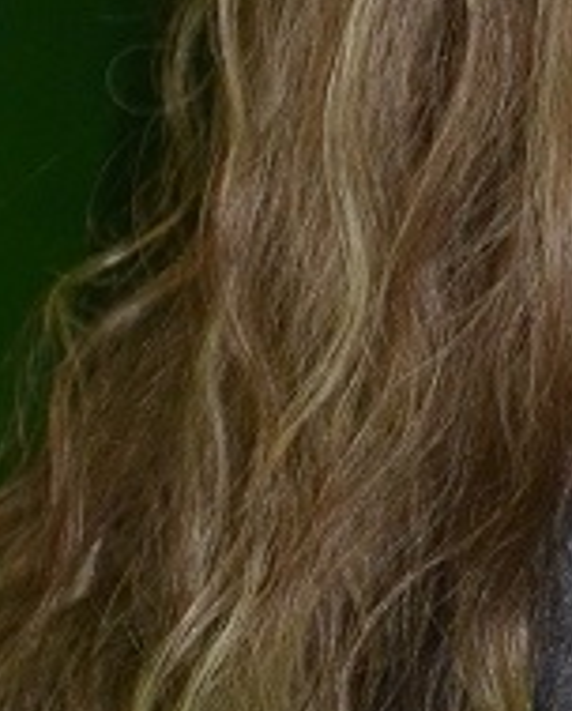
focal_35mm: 475
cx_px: 1136
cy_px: 421
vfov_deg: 4.1
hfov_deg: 3.2
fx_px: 10019
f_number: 5
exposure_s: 1/60
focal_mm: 52
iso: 800
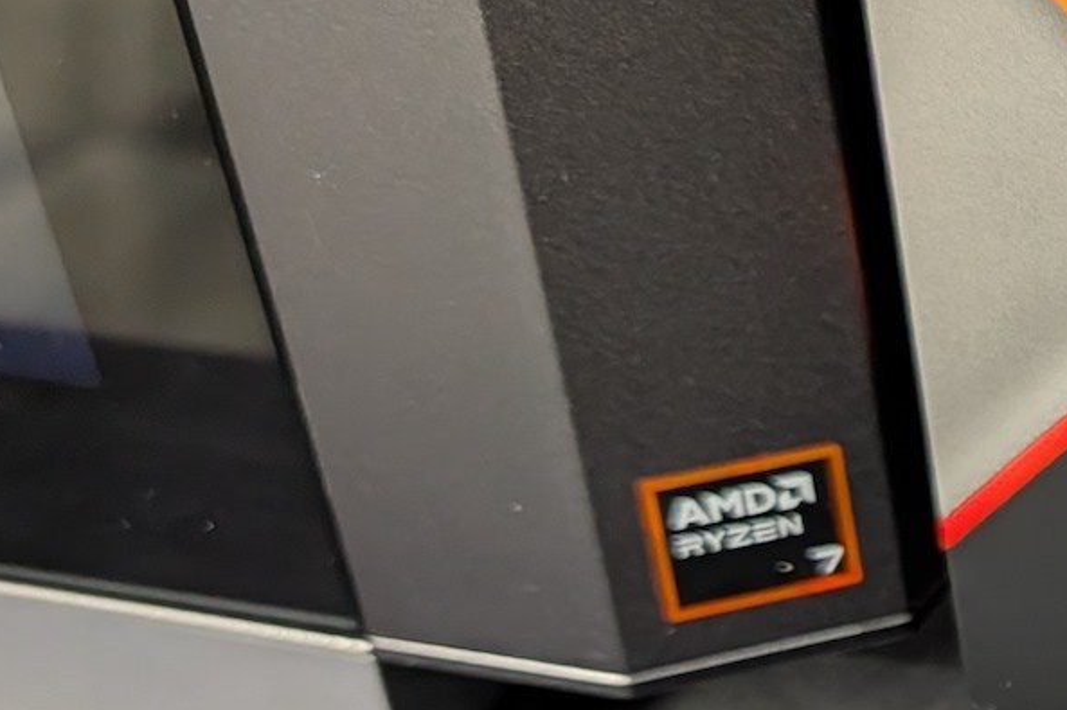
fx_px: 2400
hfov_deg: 21.0
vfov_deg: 16.6
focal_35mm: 81
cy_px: 633
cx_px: 1630
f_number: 1.68
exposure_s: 1/100
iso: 775
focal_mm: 6.9
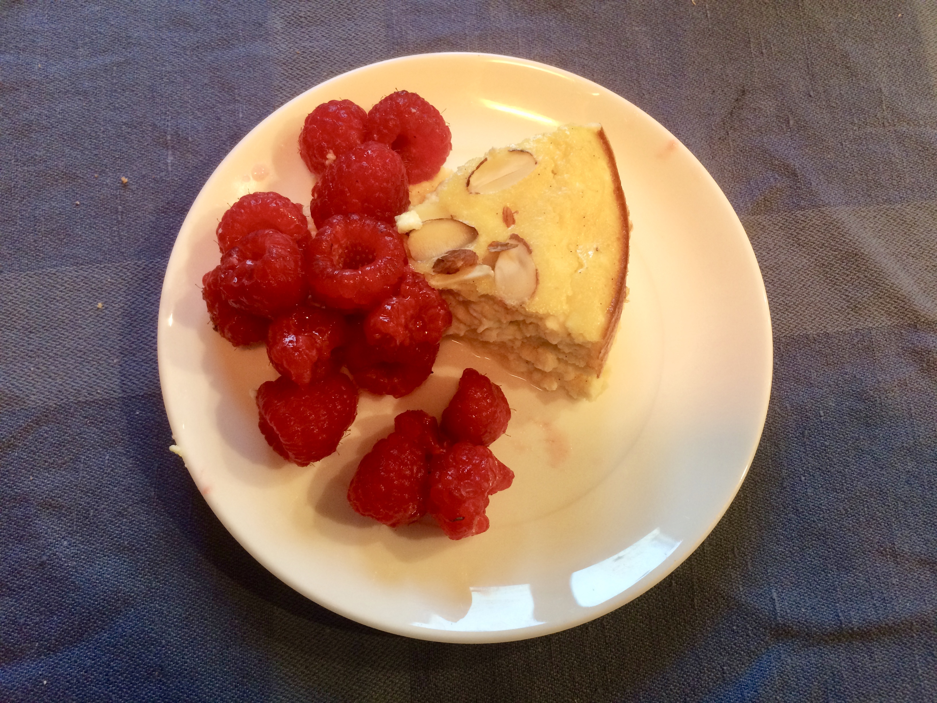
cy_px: 352
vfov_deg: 48.2
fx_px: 785
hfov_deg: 61.7
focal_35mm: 29
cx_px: 468
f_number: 2.2
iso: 200
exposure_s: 1/33
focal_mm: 4.15
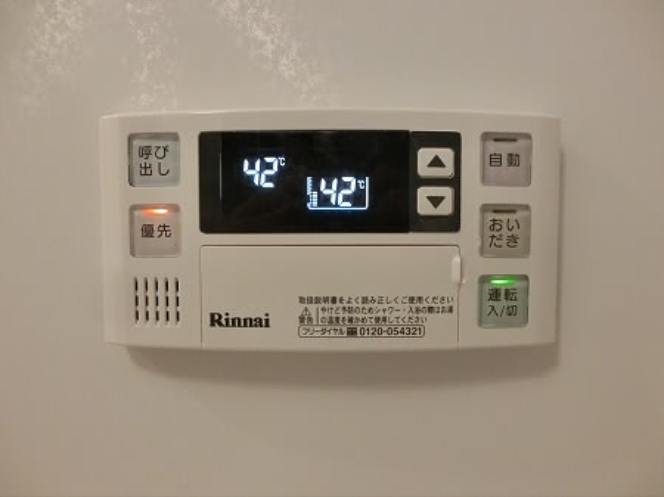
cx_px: 332
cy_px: 248
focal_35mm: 24
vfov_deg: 56.8
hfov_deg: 71.6
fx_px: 460
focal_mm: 4.24
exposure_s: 1/80
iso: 800
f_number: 3
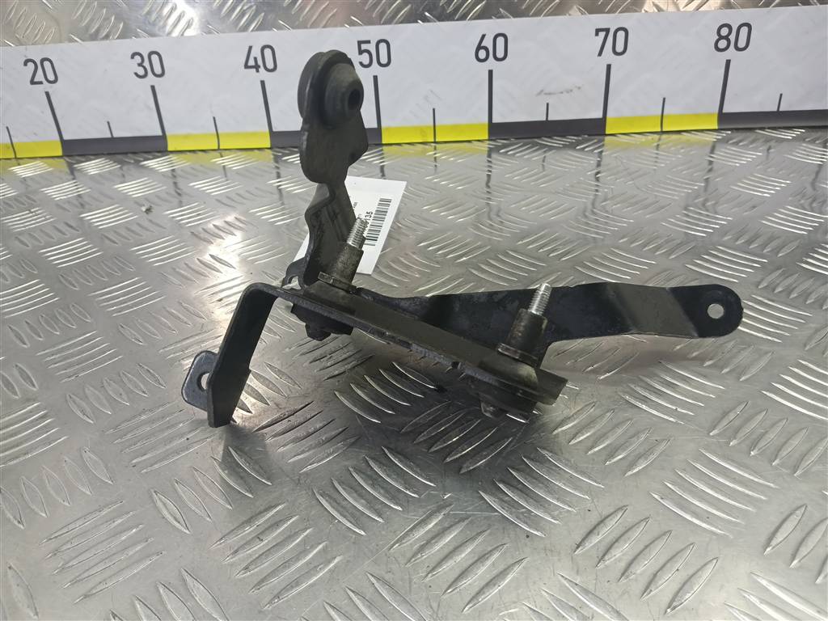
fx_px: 646
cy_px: 310
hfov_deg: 65.3
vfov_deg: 51.4
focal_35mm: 27
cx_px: 414
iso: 153
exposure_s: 1/50
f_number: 1.6
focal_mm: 4.11
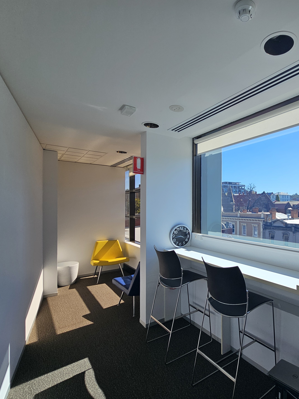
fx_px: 207
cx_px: 217
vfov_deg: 87.7
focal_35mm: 18
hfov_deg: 67.9
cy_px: 206
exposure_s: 1/1151
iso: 50
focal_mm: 2.2
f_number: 2.2
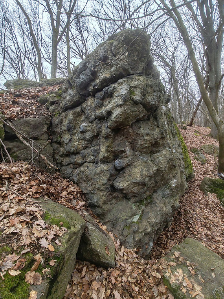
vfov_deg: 94.5
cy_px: 150
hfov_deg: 78.1
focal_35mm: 16
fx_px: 138
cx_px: 112
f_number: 2.2
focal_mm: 1.96
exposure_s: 1/260
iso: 50
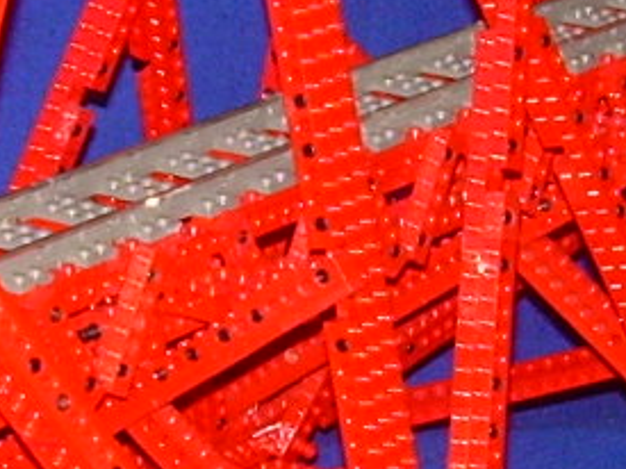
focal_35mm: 221
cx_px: 672
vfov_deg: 6.7
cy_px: 127
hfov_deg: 8.9
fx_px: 3995
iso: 130
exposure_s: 1/60
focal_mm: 6.3
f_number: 2.8
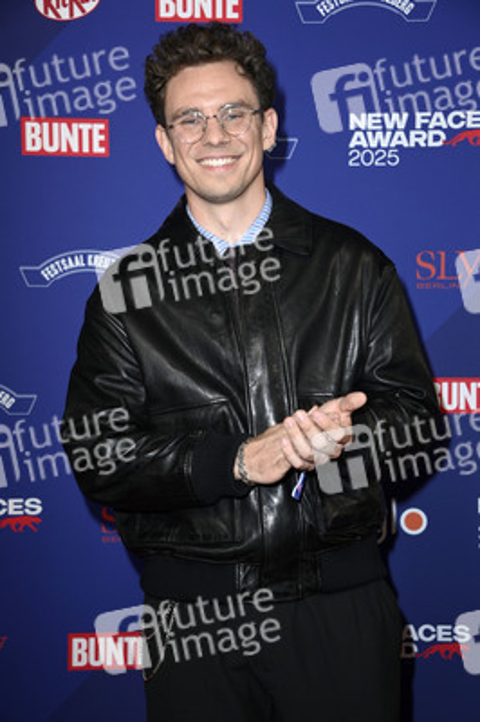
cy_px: 361
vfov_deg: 32.4
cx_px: 240
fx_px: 1242
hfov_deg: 21.9
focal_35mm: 62
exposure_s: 1/250
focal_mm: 62
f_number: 5.6
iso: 640
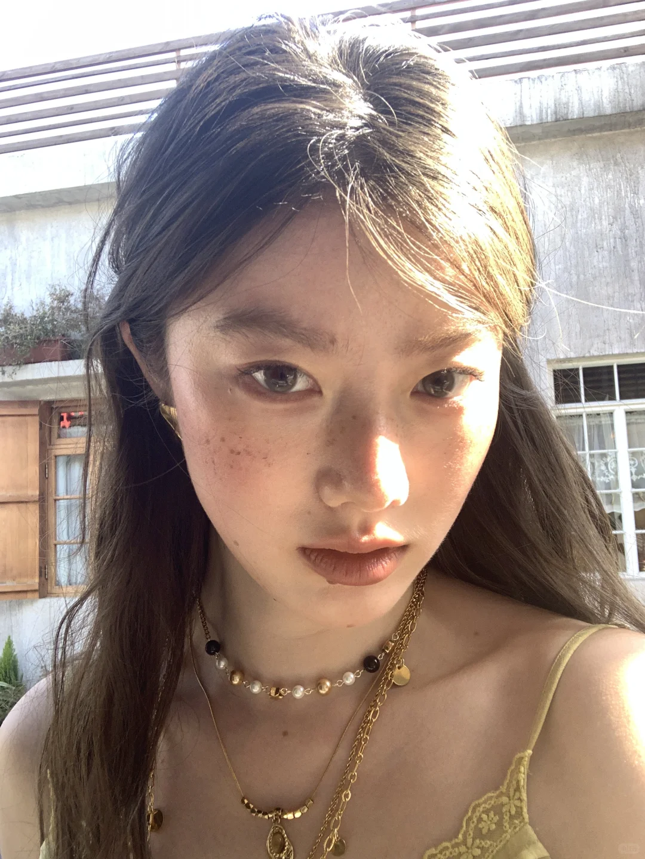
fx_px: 795
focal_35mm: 32
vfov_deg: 56.8
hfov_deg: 44.2
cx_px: 322
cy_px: 430
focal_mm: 2.87
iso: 32
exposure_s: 1/121
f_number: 2.2
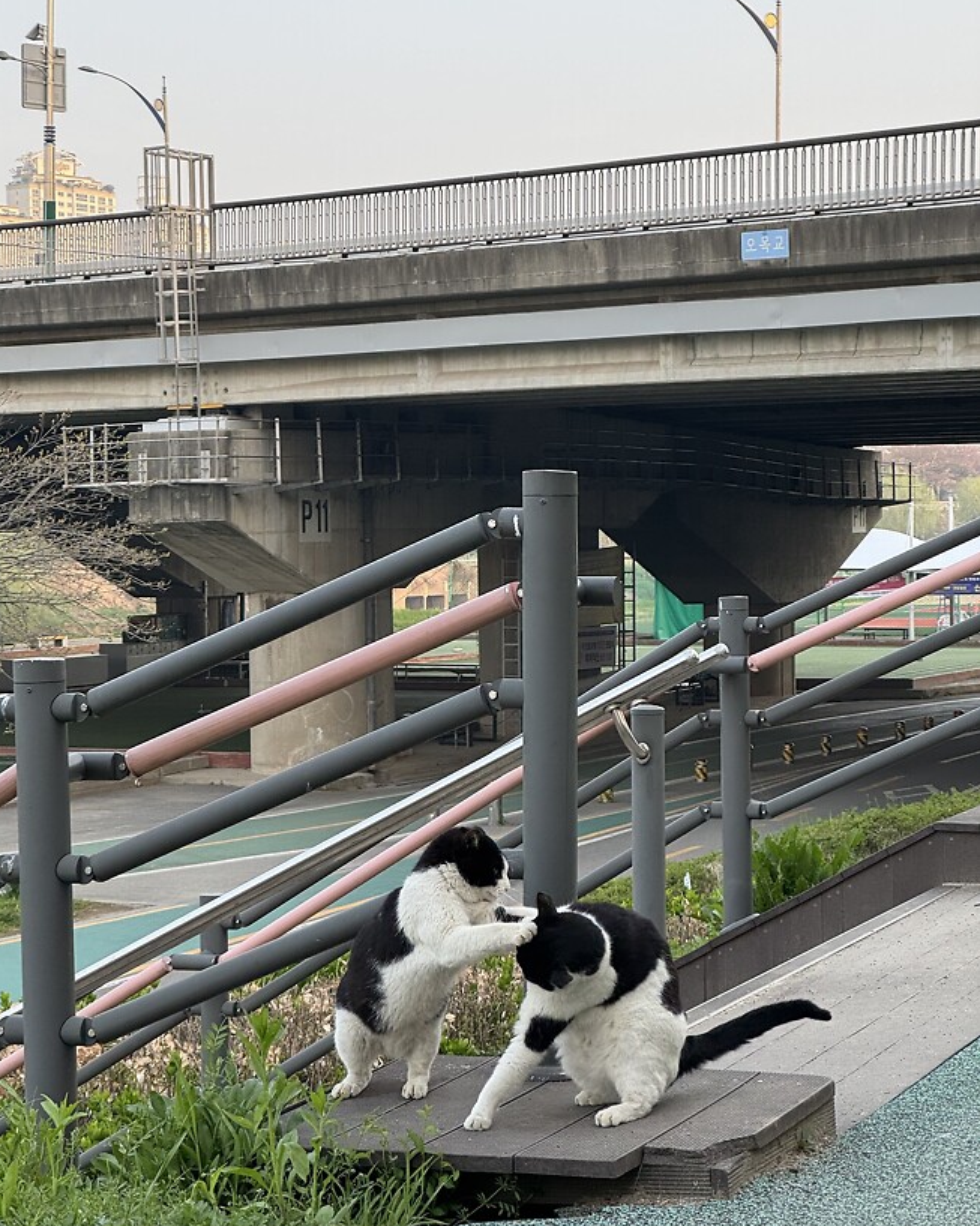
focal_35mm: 81
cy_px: 612
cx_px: 488
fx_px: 2938
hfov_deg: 18.9
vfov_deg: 23.6
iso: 40
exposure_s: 1/99
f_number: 2.8
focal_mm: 9
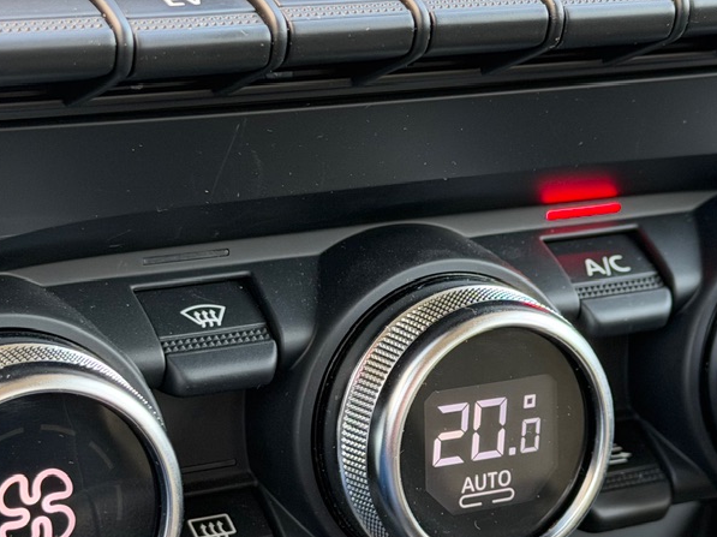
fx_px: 2132
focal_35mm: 103
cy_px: 324
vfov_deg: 14.3
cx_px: 424
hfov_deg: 19.1
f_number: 1.78
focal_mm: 6.76
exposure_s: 1/61
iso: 160
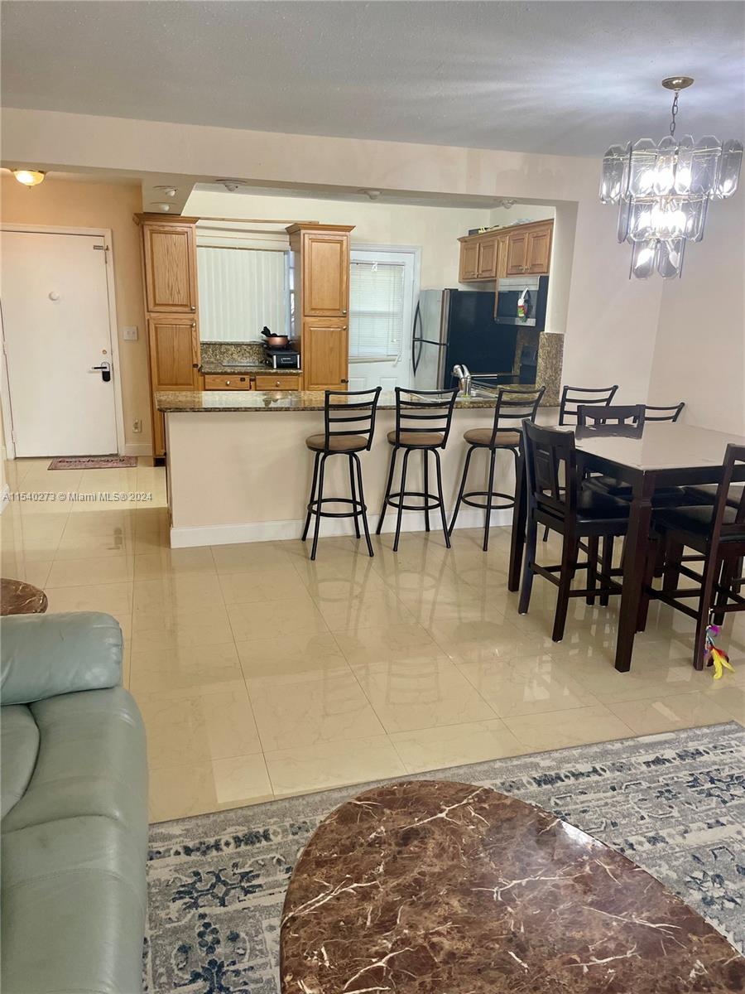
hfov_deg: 53.1
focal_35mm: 26
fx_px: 746
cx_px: 372
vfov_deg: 67.3
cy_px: 497
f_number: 1.6
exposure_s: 1/120
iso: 125
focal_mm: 4.2
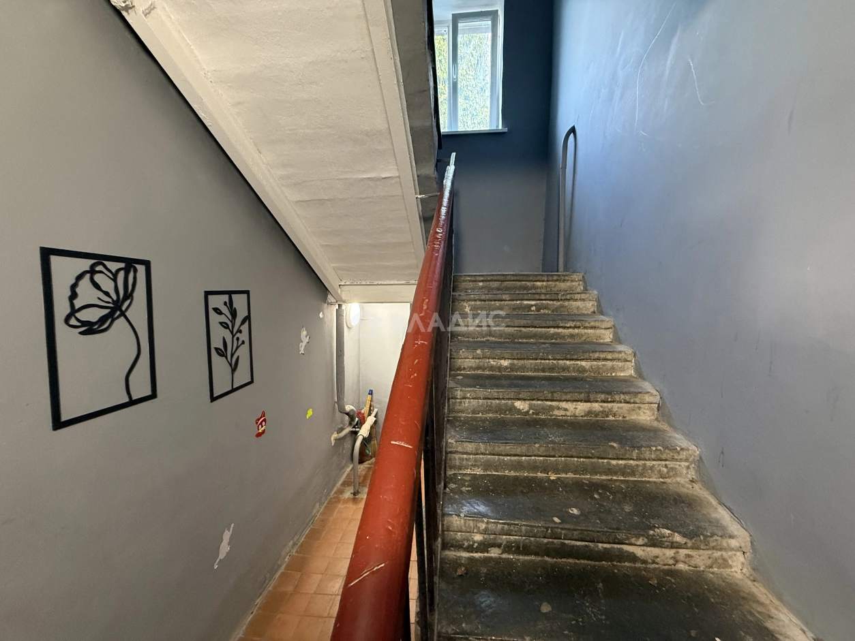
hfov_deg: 102.1
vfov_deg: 85.7
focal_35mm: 14
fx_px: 346
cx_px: 428
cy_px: 320
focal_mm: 2.22
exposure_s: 1/50
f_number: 2.2
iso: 320
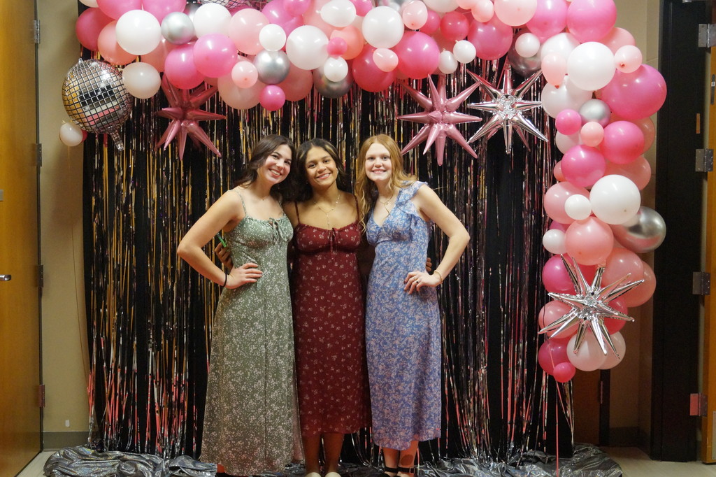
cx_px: 358
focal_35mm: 52
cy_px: 238
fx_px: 1044
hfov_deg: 37.9
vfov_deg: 25.7
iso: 3200
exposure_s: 1/160
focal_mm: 35
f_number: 4.5
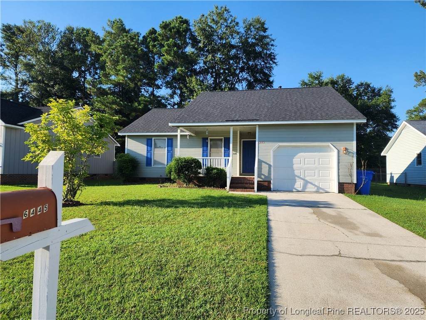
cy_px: 160
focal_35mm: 23
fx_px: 283
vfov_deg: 58.9
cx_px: 213
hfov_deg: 73.9
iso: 12
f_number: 1.8
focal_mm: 6.4
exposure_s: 1/536
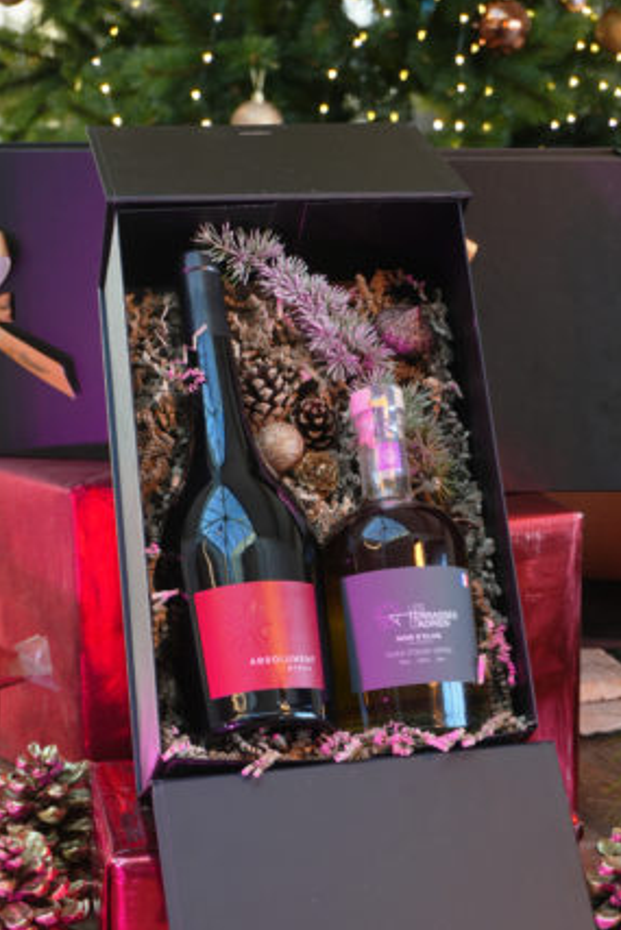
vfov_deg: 25.7
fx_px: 2042
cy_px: 468
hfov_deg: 17.3
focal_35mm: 79
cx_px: 307
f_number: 5.6
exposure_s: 1/50
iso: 320
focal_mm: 50
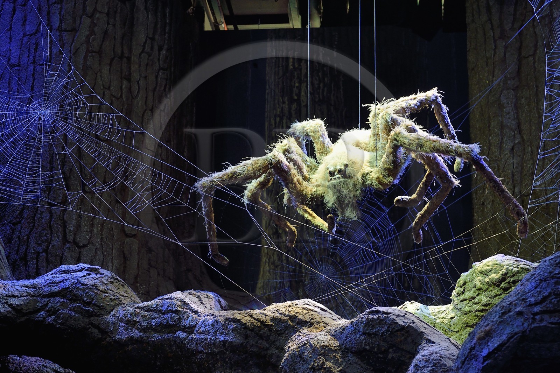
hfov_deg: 34.5
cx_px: 280
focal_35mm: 58
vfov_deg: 23.4
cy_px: 186
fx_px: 902
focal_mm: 58
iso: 1600
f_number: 5
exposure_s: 1/6
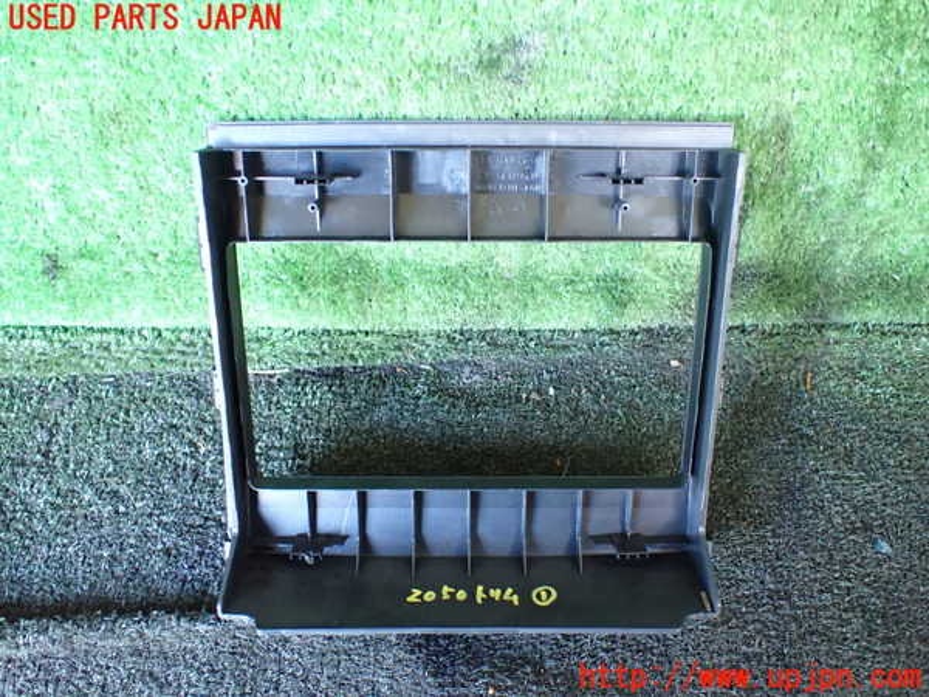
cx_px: 464
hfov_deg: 60.0
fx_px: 805
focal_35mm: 30
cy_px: 348
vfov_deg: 46.8
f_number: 2.3
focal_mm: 5.4
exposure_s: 1/30
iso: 1000
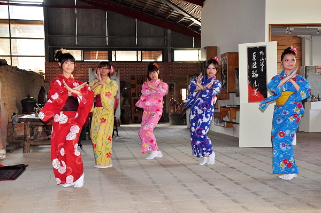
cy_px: 106
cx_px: 160
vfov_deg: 26.4
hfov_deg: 38.9
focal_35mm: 51
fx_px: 454
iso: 320
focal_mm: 34
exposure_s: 1/20
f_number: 5.6
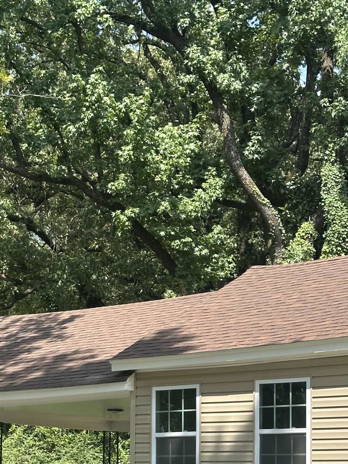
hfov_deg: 16.9
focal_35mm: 87
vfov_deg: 22.1
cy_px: 402
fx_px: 1166
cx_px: 96
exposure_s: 1/1357
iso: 64
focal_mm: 6.86
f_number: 1.78
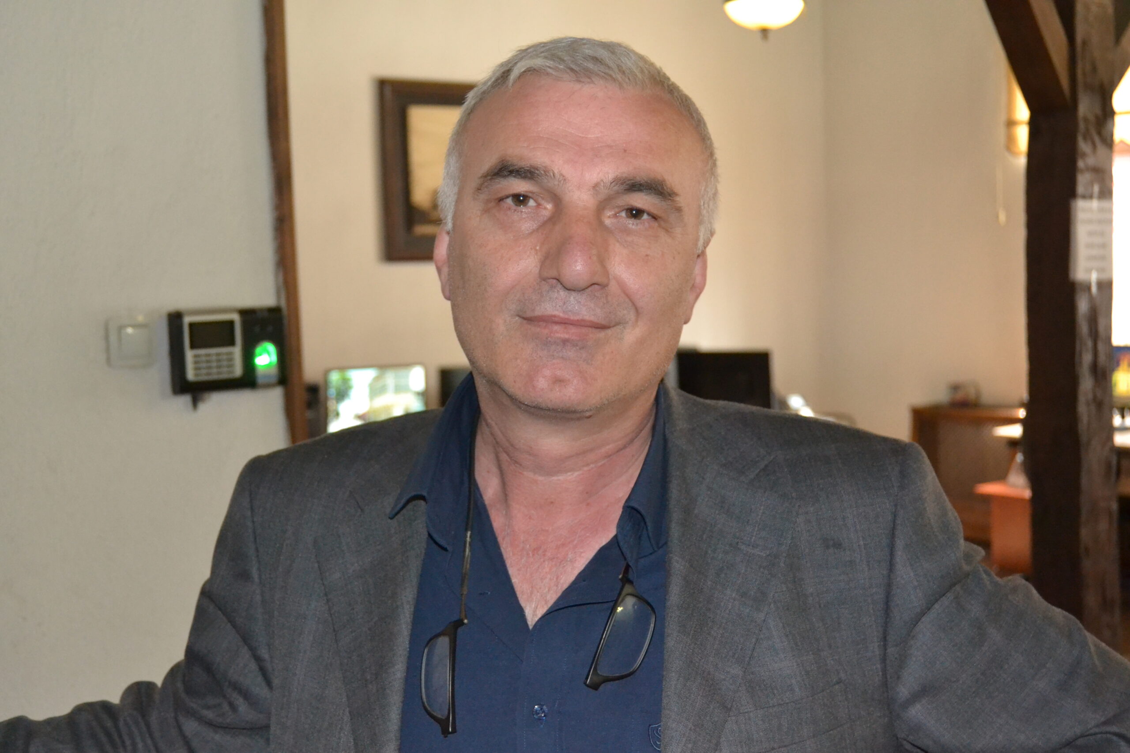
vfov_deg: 28.1
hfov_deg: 41.1
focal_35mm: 48
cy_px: 376
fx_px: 1507
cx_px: 565
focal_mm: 32
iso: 3200
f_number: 4.5
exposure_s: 1/60
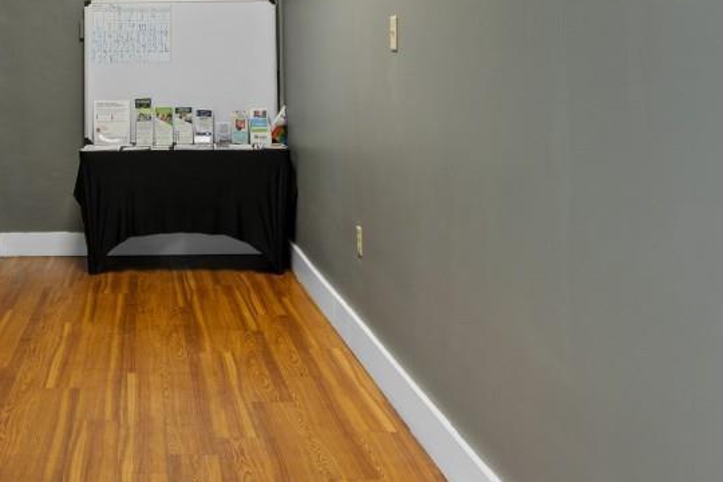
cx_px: 130
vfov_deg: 28.9
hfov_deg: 41.5
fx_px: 904
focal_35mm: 45
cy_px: 63
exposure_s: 1/3
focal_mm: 10
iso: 100
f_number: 4.5
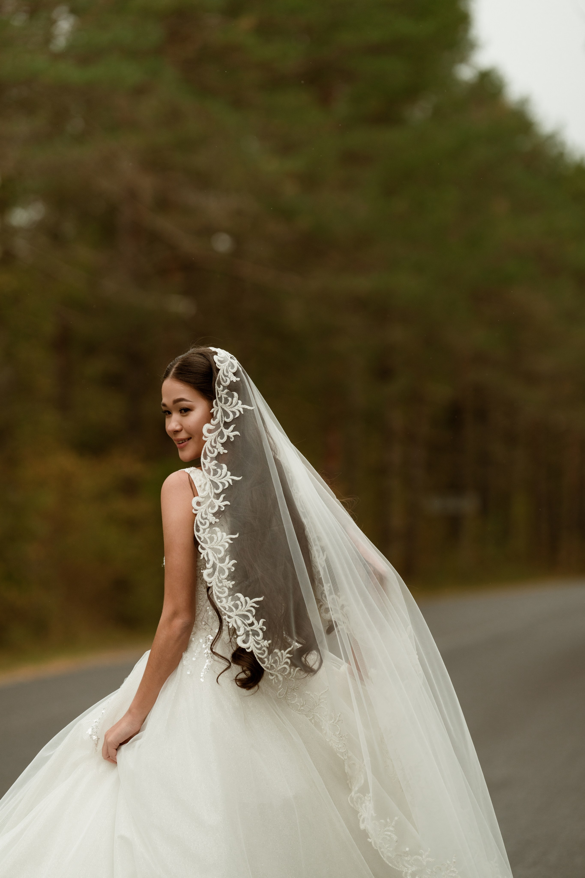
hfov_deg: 10.1
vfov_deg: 15.1
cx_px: 292
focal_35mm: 136
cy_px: 439
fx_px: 3315
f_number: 3.2
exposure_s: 1/2000
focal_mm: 136
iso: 640
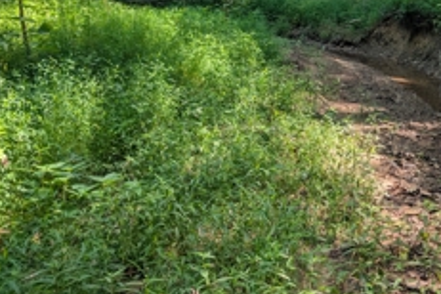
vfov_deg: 29.6
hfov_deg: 43.1
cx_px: 361
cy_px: 19
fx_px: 527
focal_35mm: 43
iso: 30
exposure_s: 1/103
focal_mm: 6.9
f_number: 1.68
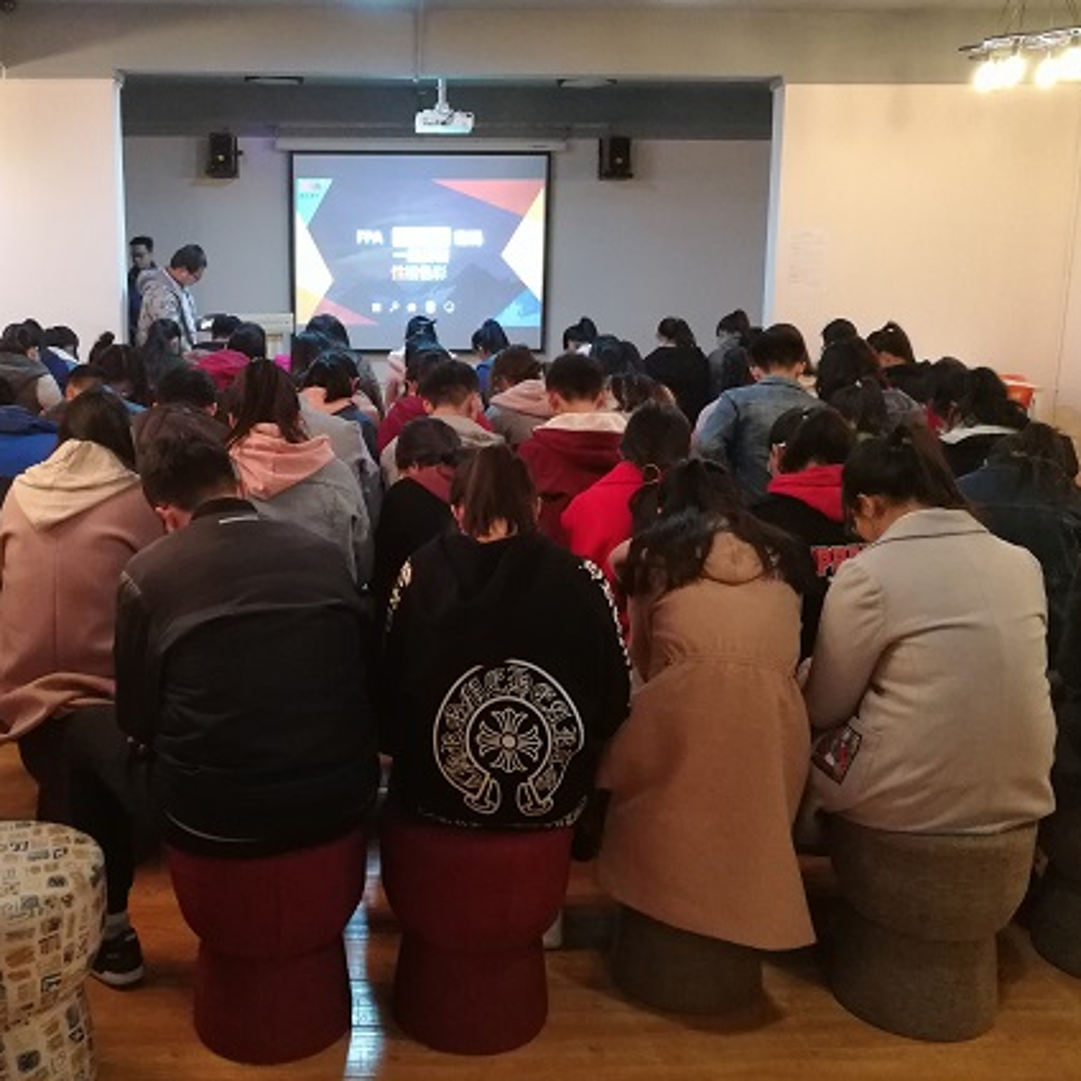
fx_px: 1272
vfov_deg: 46.0
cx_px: 403
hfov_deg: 45.6
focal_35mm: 36
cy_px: 512
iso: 640
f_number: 2.2
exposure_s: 1/20
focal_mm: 3.84
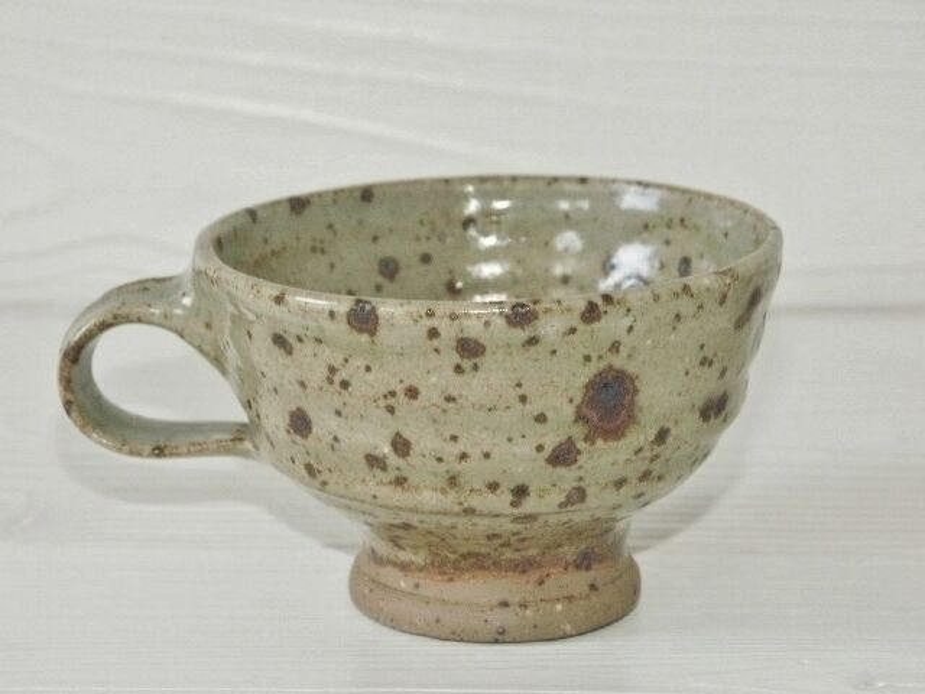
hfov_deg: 17.6
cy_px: 347
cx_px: 462
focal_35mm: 112
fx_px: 2993
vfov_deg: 13.2
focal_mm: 27.86
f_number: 5
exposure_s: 1/100
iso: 200
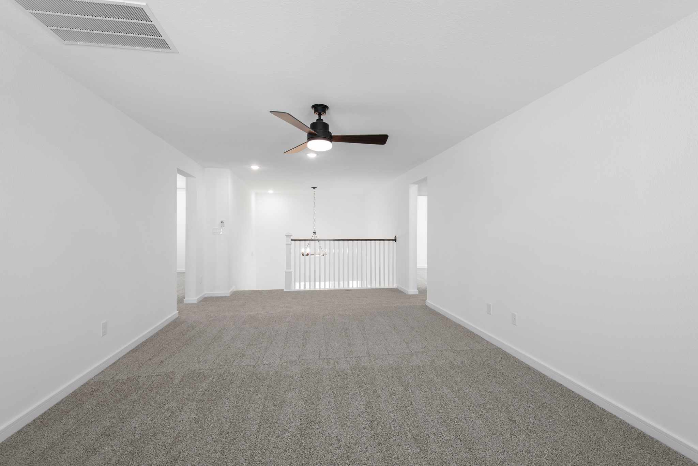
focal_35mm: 16
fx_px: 310
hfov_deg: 96.7
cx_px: 349
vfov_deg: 73.8
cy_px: 233
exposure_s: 1/4
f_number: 9
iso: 160
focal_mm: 16
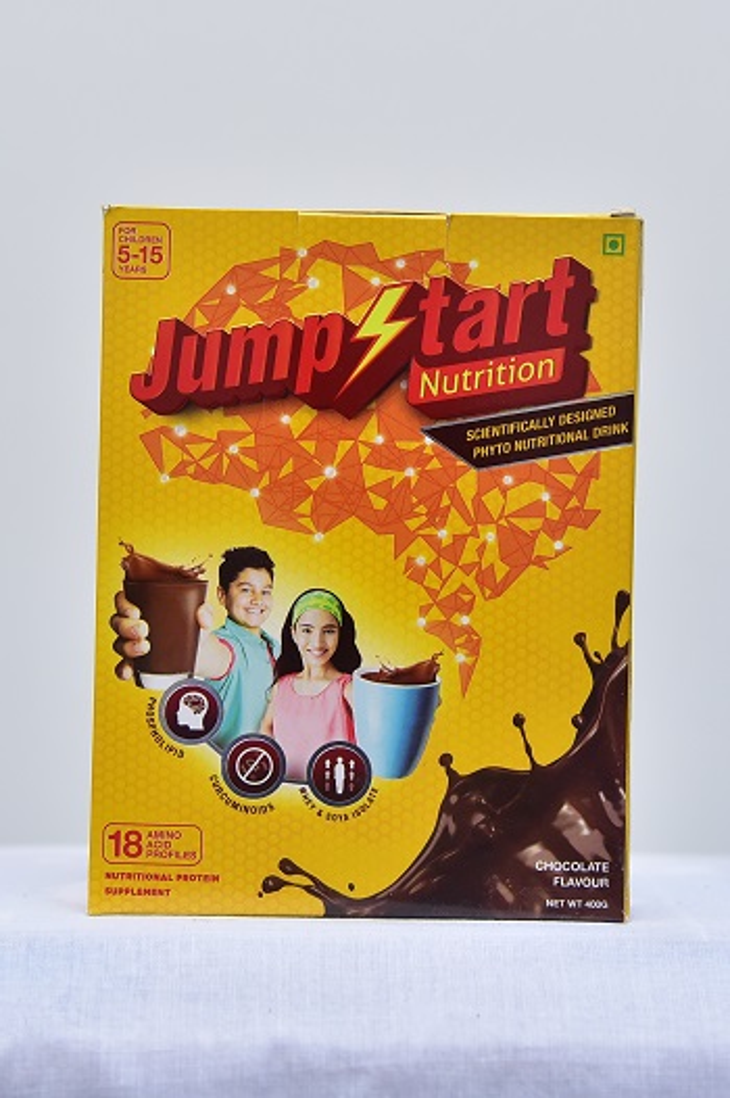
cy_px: 549
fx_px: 1675
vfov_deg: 36.3
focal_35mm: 55
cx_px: 365
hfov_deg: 24.6
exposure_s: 1/125
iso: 1250
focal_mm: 55
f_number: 4
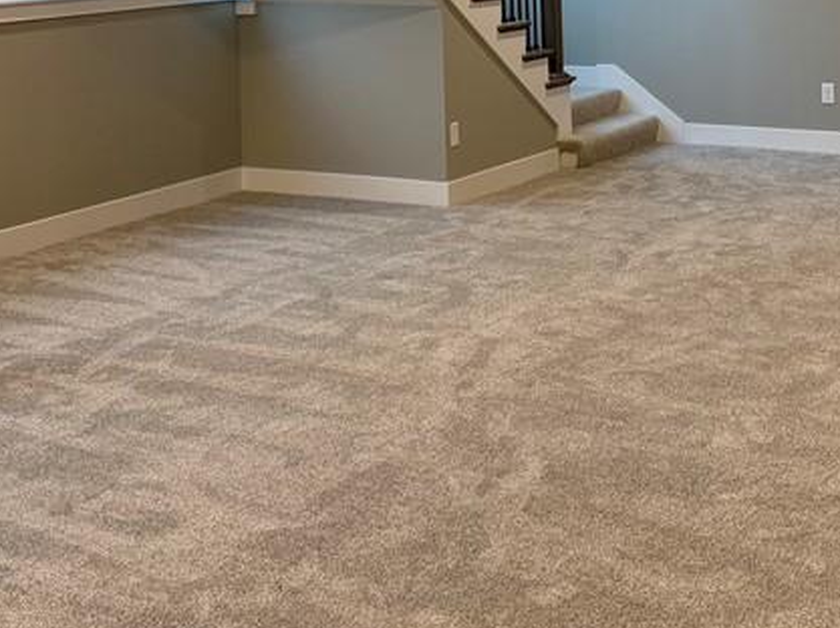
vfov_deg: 23.6
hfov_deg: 32.6
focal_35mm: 59
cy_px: -20
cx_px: 532
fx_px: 1430
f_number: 1.78
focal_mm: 6.76
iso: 320
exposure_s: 1/120
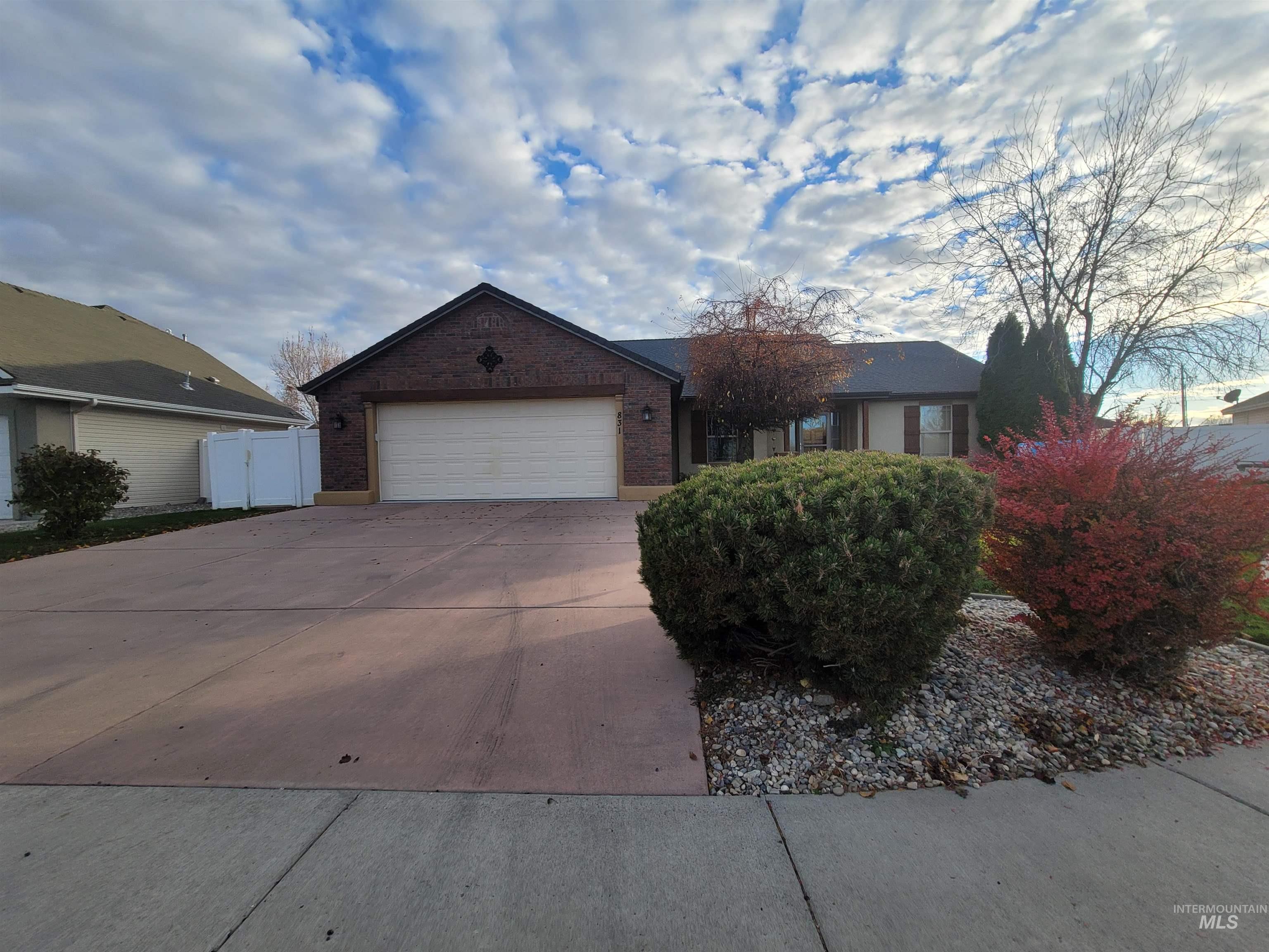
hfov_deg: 106.2
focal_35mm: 13
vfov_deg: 89.9
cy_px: 476
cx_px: 634
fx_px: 477
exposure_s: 1/794
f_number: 2.2
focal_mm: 2.2
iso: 64
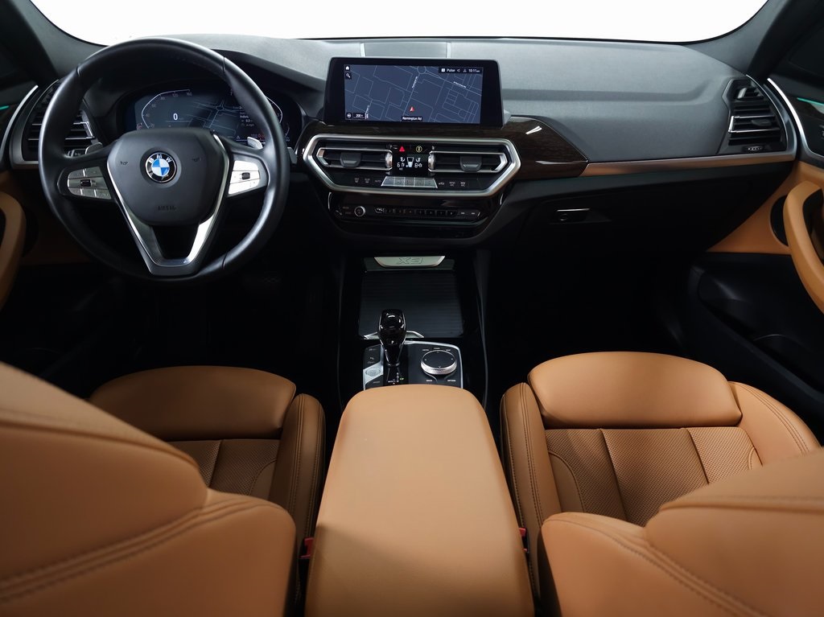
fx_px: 547
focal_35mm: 23
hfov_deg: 74.0
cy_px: 308
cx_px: 412
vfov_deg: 58.8
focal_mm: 6.3
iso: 200
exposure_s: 1/60
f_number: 1.7
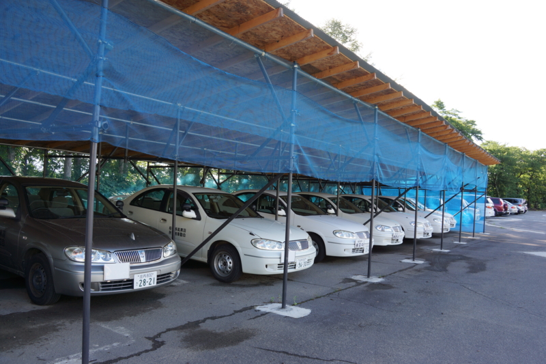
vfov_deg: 47.9
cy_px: 182
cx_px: 273
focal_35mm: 27
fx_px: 409
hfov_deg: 67.4
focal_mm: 18
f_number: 5
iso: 100
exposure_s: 1/100
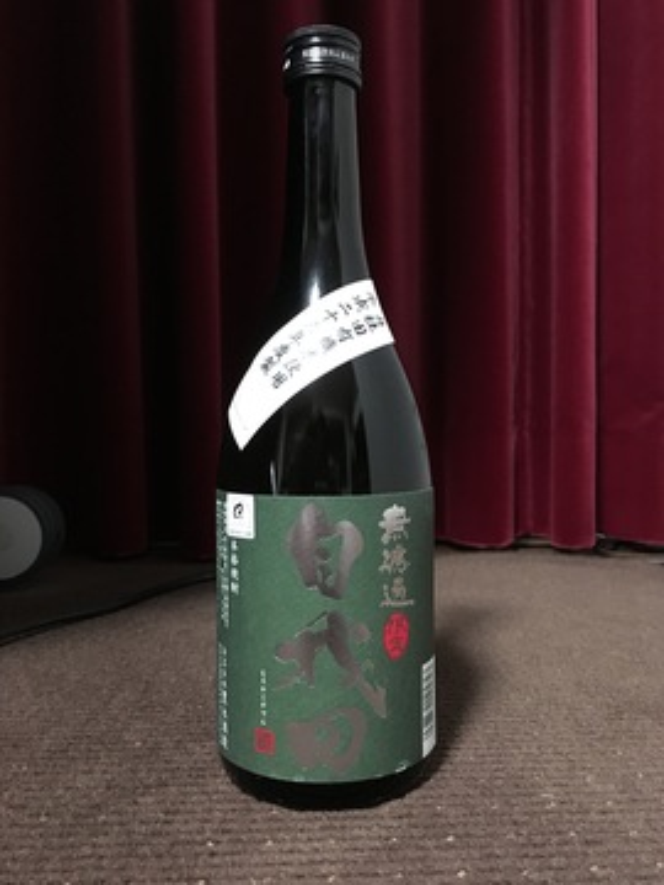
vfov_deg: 61.7
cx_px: 332
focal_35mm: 29
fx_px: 742
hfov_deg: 48.2
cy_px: 442
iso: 640
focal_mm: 4.15
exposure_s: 1/15
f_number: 2.2
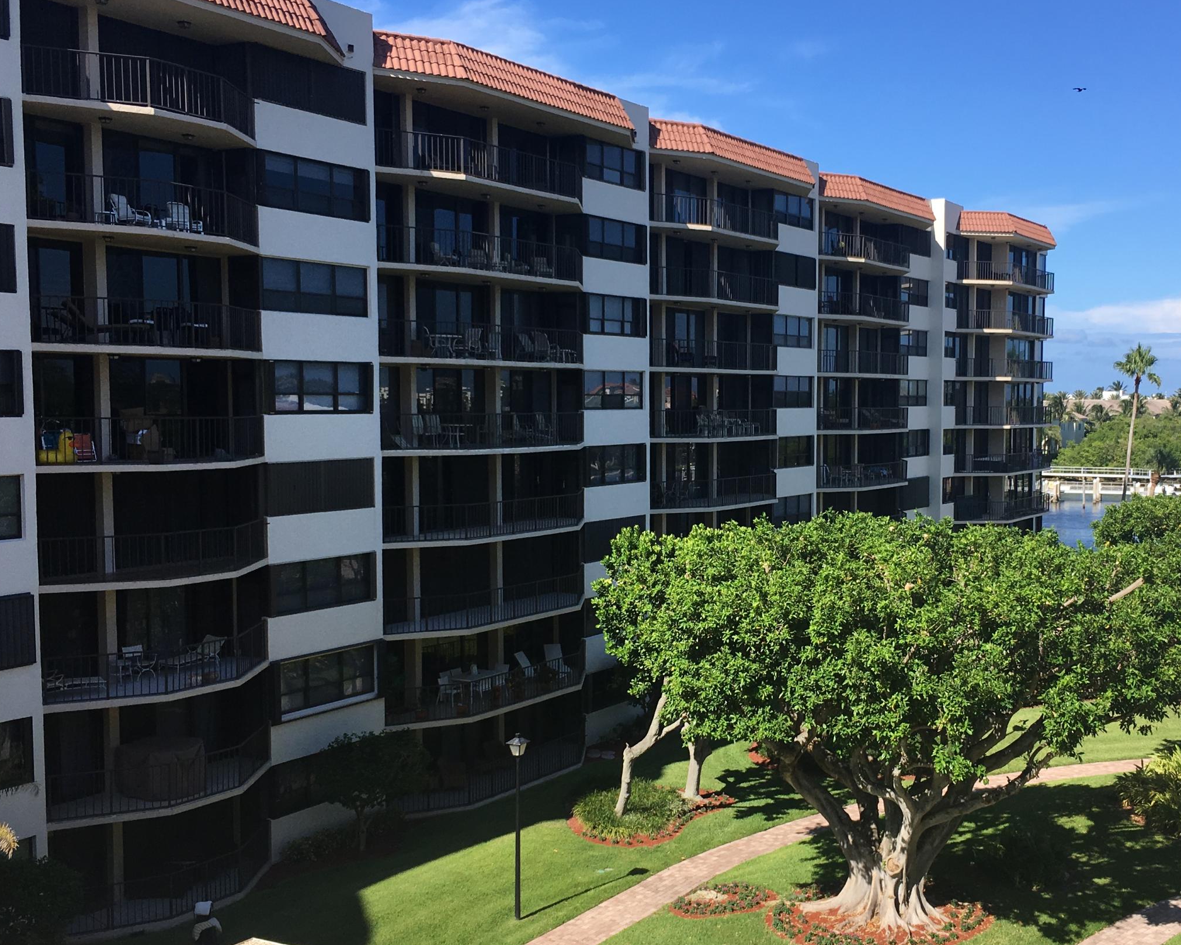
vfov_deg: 35.6
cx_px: 718
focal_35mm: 42
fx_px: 1468
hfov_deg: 43.6
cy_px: 524
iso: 25
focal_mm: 4.15
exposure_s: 1/1304
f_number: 2.2
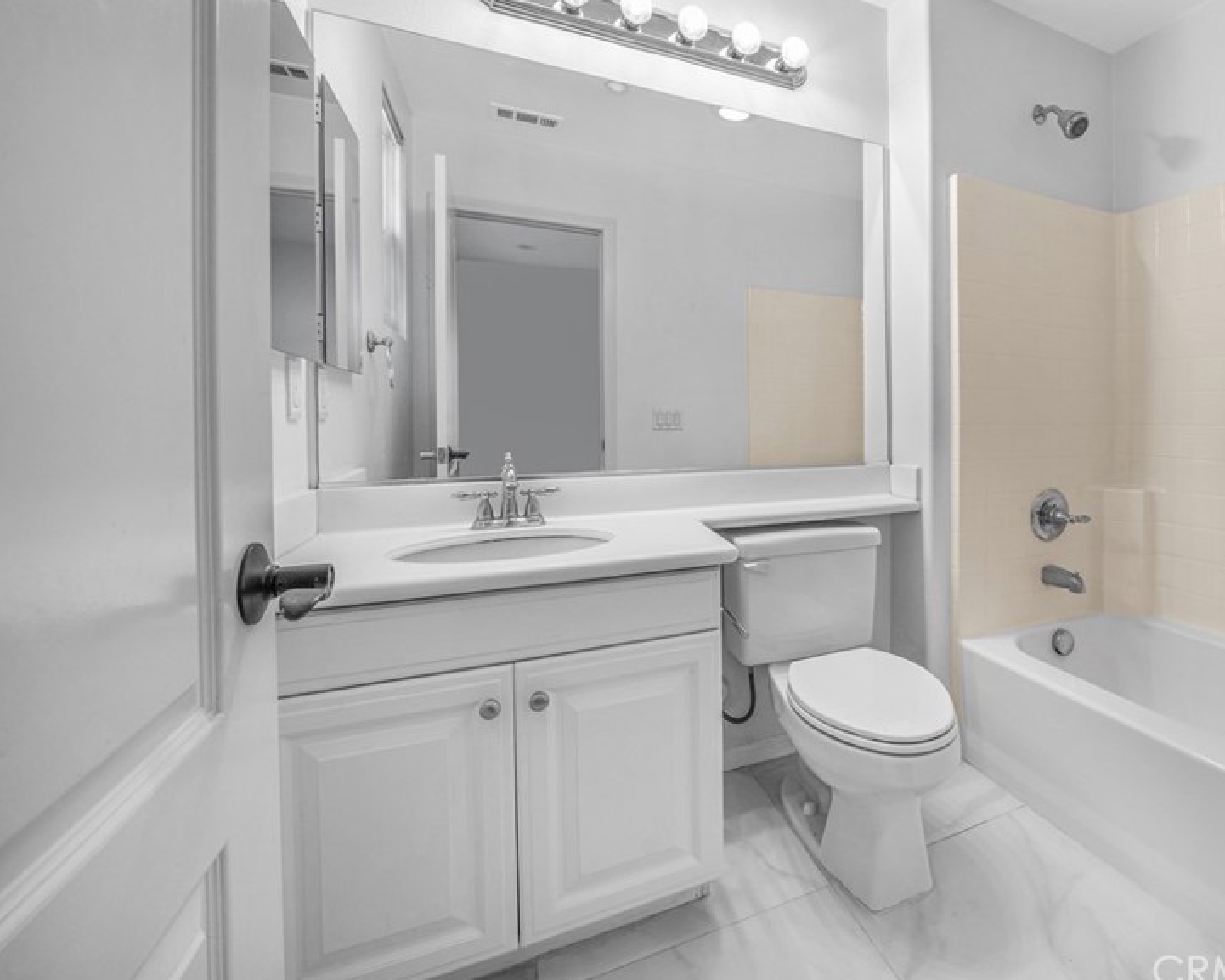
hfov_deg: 89.4
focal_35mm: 16
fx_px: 580
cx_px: 827
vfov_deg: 79.8
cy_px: 415
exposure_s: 1/13
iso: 250
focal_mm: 12
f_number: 8
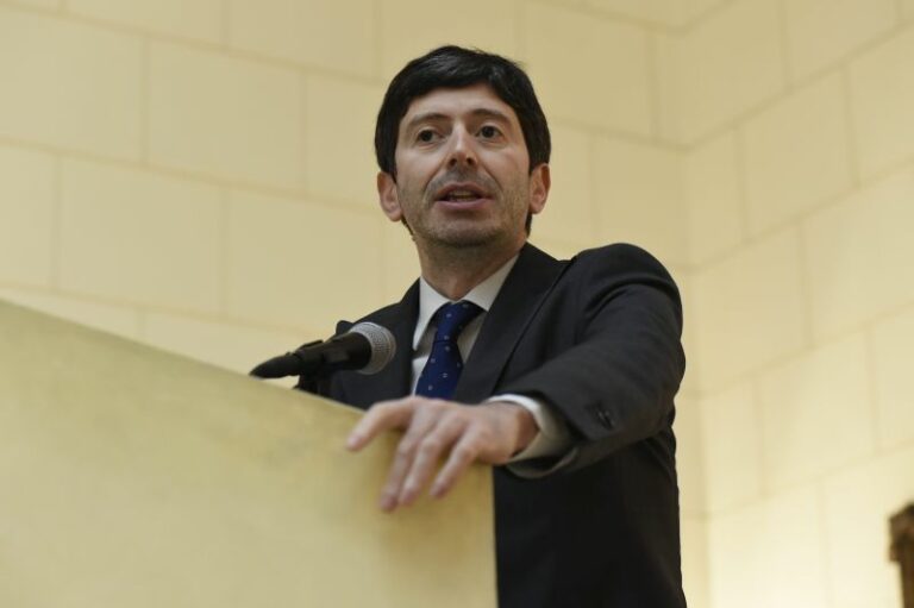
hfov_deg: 22.2
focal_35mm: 92
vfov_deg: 14.8
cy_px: 304
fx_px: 2334
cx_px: 457
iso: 4000
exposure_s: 1/200
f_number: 5
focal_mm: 92
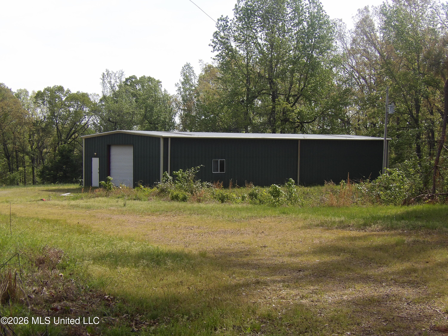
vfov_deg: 23.7
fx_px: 802
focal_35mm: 62
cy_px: 168
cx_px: 224
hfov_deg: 31.2
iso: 100
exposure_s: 1/514
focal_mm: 11.1
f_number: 4
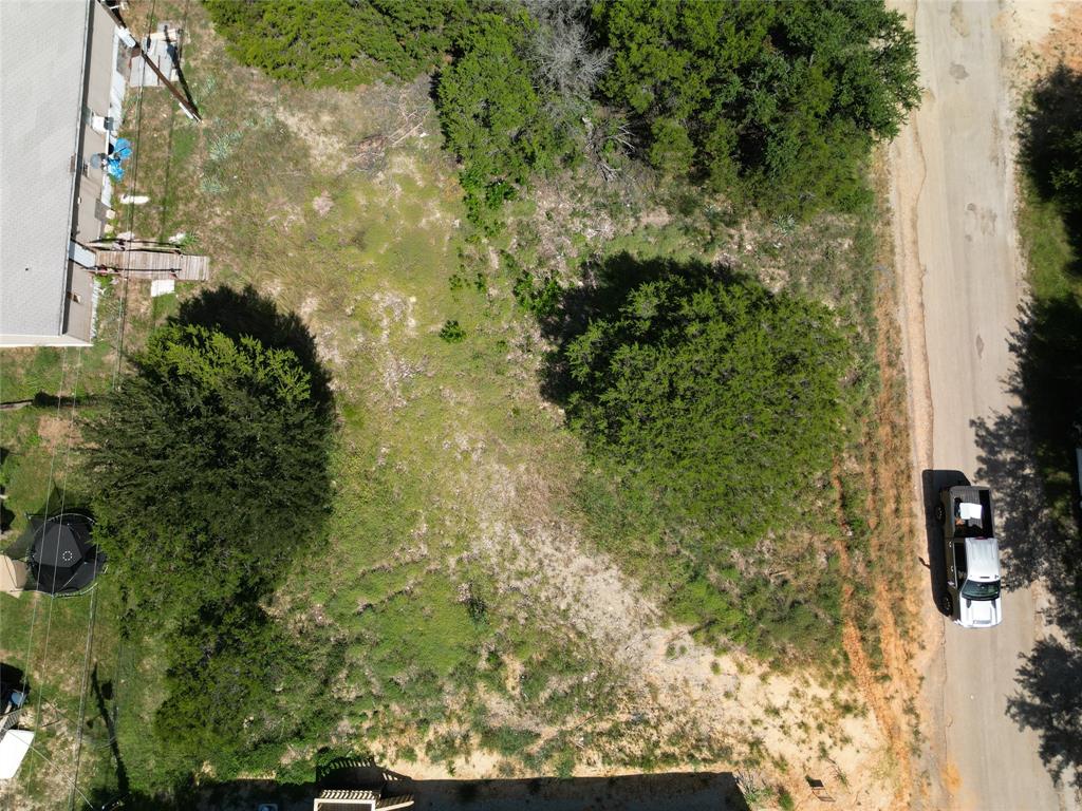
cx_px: 541
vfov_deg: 56.8
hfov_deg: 71.6
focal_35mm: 24
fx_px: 750
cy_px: 406
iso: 110
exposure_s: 1/1250
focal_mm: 6.72
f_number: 1.7
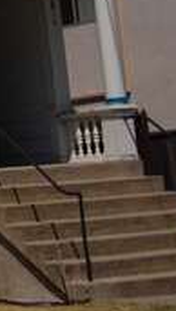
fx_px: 1449
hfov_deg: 6.3
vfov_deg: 11.9
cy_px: -96
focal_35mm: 175
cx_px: -385
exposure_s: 1/320
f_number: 16
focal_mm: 24
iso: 200
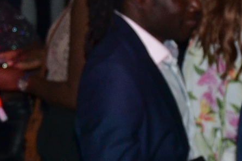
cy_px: 154
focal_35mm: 155
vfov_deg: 8.8
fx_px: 1042
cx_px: 14
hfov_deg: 13.1
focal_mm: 20
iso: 400
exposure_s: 1/60
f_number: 3.5
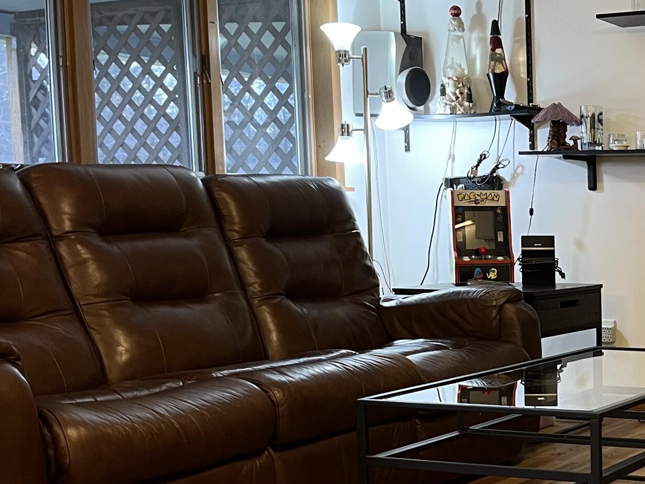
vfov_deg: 23.2
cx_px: 749
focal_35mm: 63
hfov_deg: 27.5
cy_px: 331
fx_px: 1174
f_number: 1.6
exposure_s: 1/60
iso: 160
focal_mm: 5.1
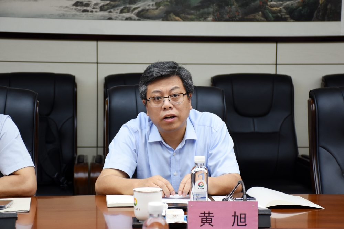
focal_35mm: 90
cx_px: 172
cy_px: 114
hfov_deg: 22.6
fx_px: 859
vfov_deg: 15.2
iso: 800
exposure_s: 1/125
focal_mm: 60
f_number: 5
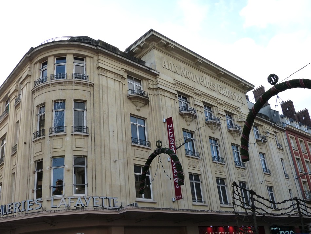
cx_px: 156
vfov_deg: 38.7
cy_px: 117
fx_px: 333
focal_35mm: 37
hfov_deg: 50.1
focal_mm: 6.5
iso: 160
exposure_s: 1/250
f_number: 4
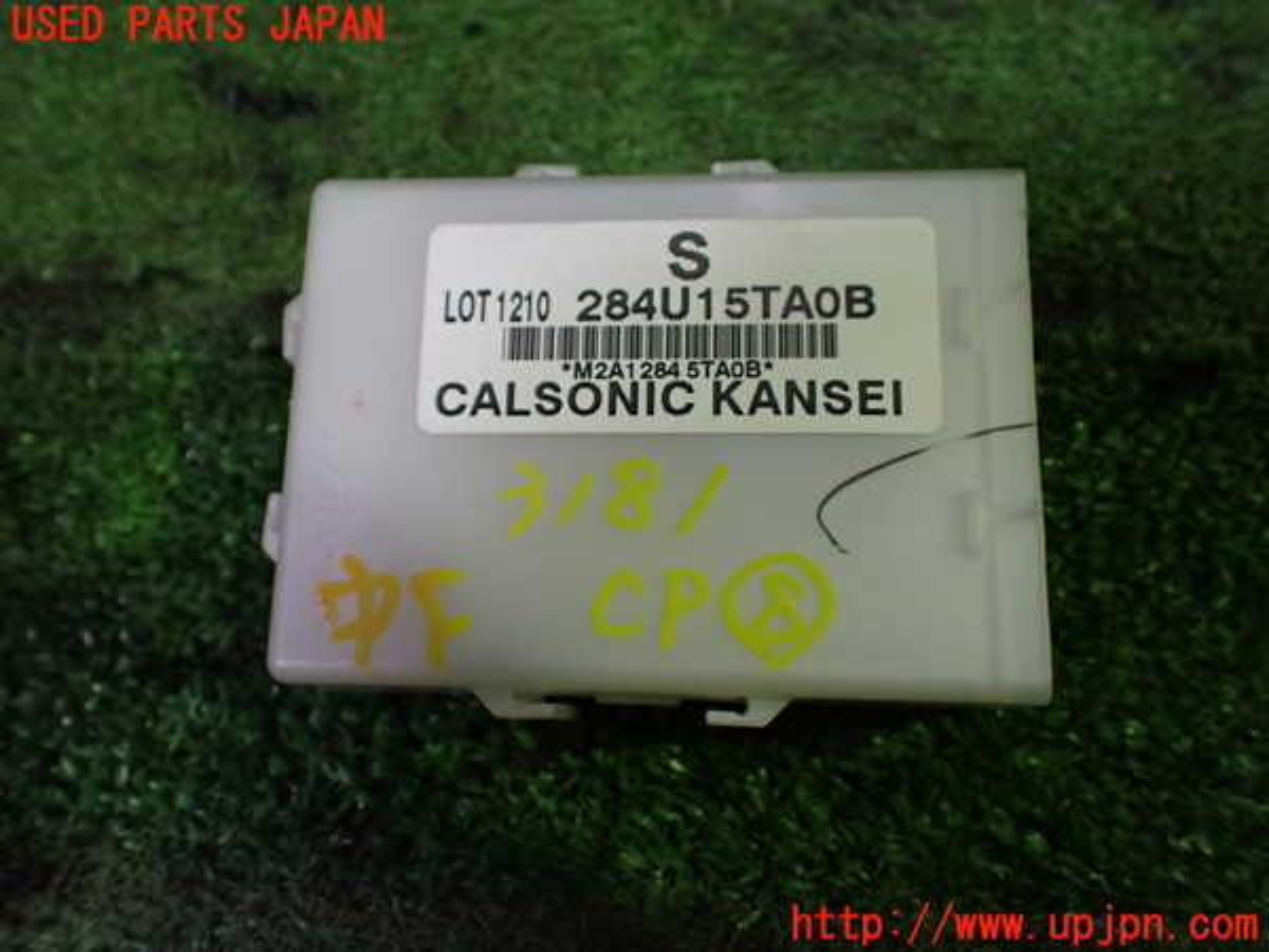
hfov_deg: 60.0
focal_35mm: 30
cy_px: 476
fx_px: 1100
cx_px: 634
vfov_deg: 46.8
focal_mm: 5.4
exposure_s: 1/125
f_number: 2.3
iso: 500
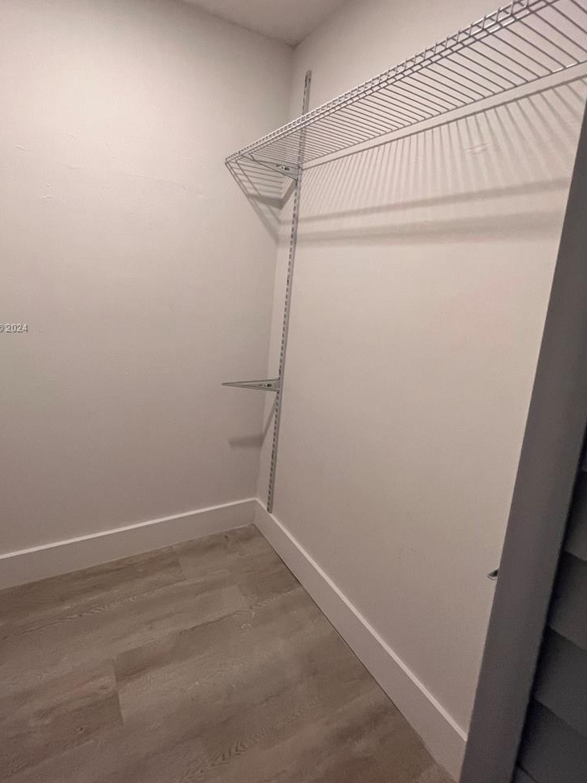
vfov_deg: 93.7
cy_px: 328
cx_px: 242
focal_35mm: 16
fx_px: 362
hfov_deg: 77.4
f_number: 1.8
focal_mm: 1.57
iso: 200
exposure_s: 1/120
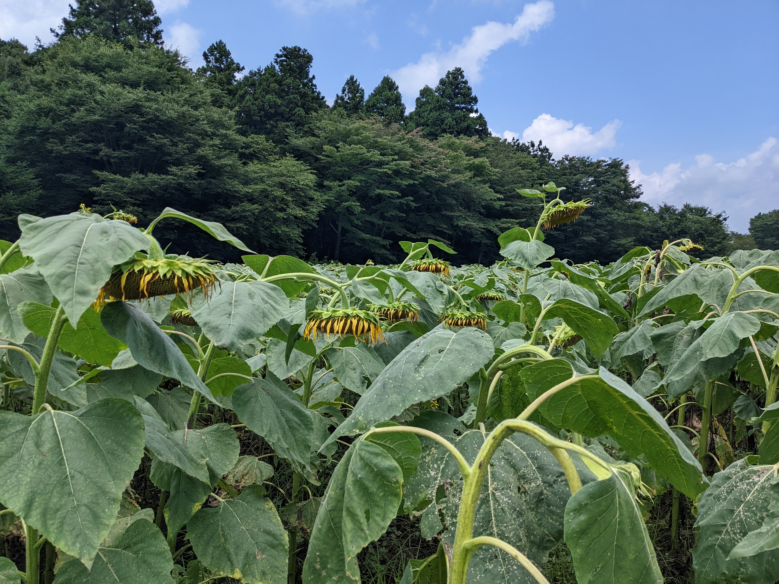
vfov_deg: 51.4
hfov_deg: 65.3
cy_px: 292
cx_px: 390
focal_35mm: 27
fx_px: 608
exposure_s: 1/3344
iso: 64
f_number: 1.73
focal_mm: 4.38
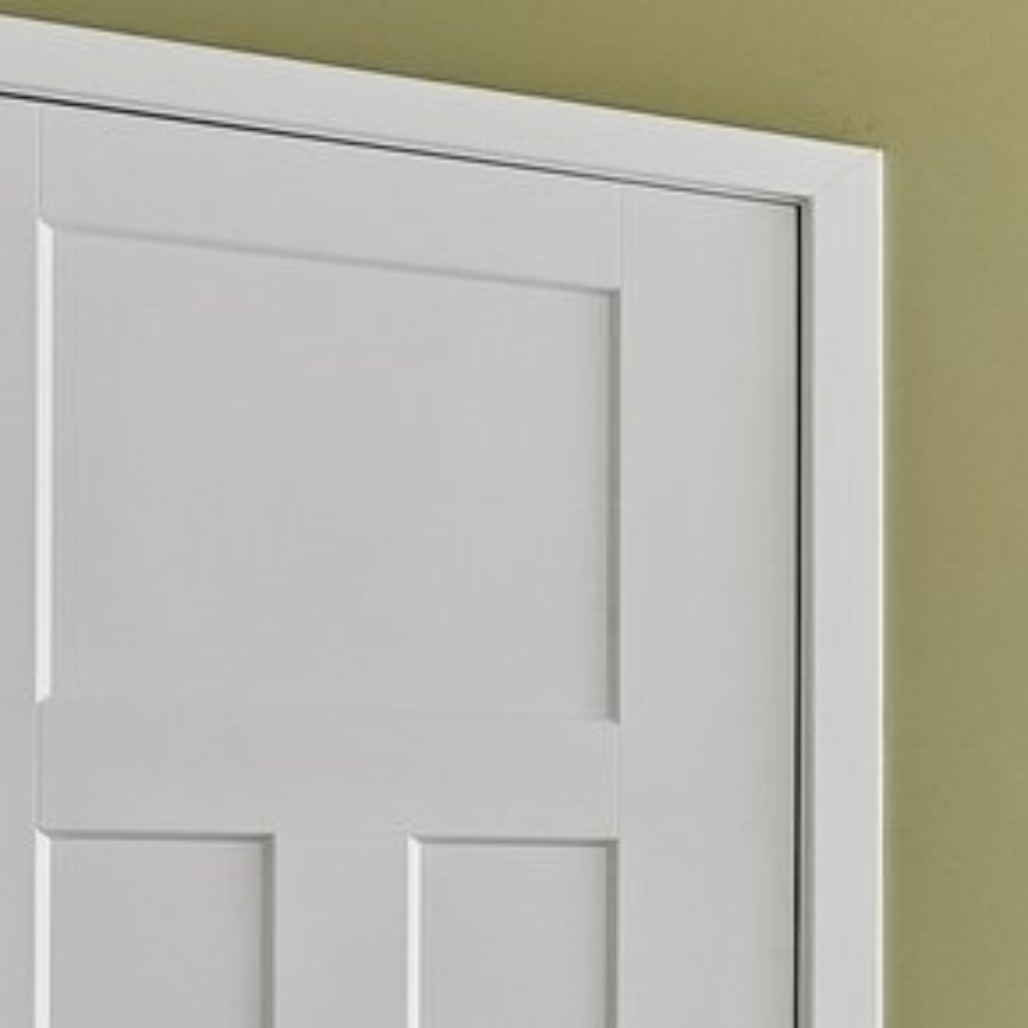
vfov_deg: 20.3
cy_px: 913
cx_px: 3031
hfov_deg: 11.7
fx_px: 2822
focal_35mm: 84
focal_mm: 14
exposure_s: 1/80
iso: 100
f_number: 8
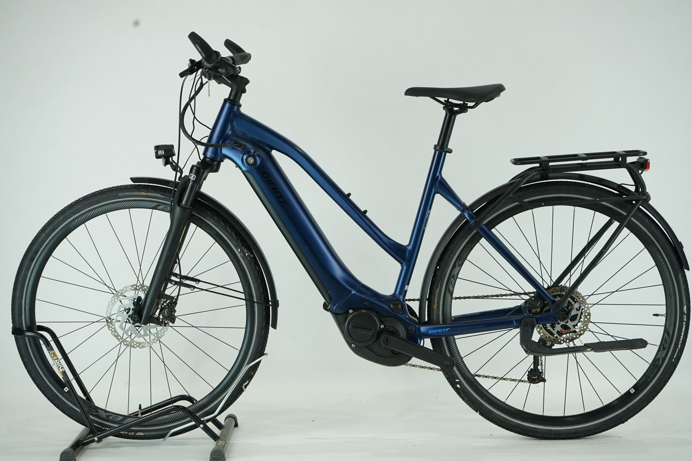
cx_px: 346
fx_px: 1288
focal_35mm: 67
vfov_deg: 20.3
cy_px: 230
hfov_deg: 30.1
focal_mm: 67
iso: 2000
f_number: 8
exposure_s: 1/200
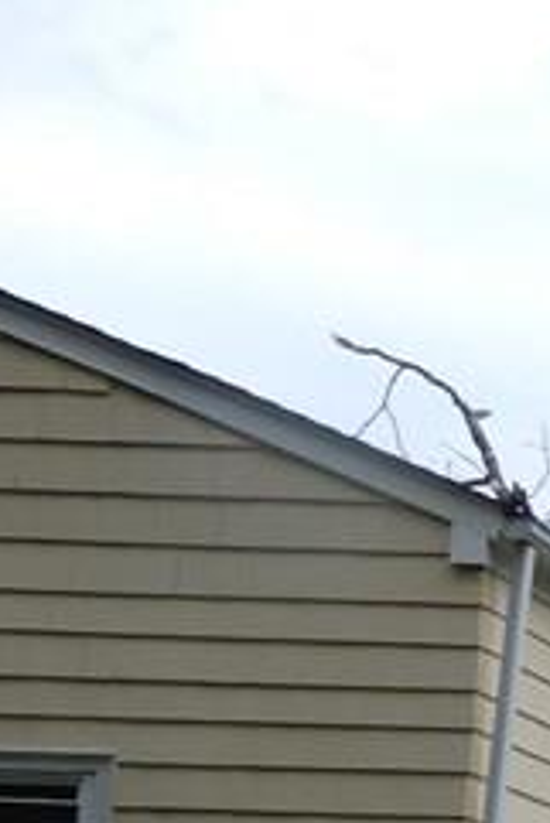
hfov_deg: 9.7
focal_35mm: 106
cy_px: 939
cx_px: 1681
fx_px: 2425
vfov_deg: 18.4
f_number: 3.4
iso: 80
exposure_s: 1/320
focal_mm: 4.3
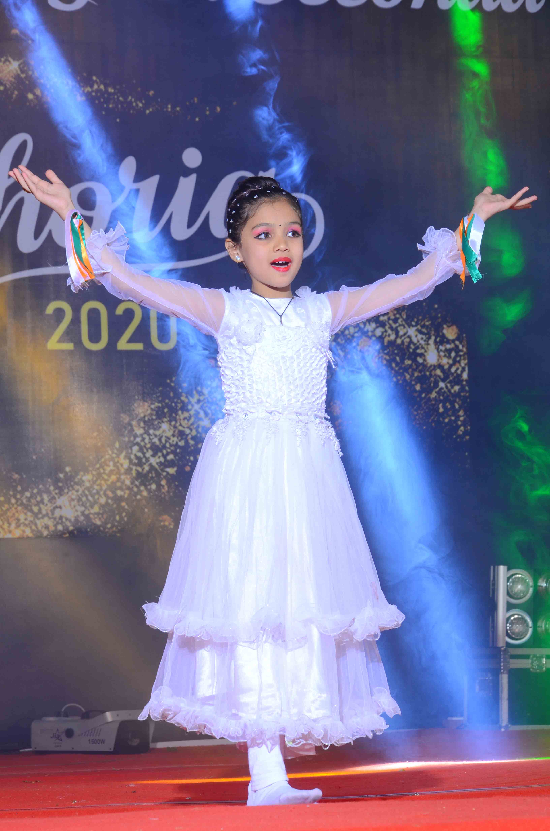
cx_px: 275
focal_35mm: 128
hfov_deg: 10.7
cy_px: 416
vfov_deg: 16.1
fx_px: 2935
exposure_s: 1/125
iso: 320
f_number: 10
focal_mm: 85
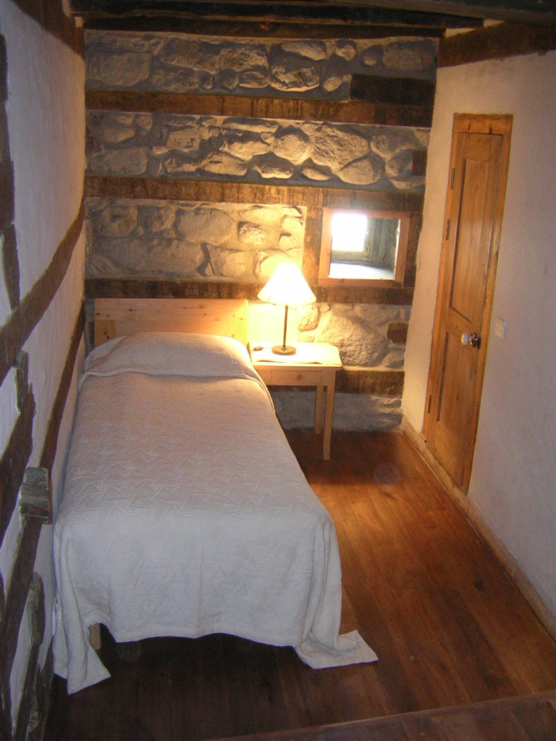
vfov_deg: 51.4
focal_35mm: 36
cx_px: 278
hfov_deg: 39.7
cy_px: 370
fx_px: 771
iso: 400
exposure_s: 1/15.4
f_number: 2.6
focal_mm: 4.7
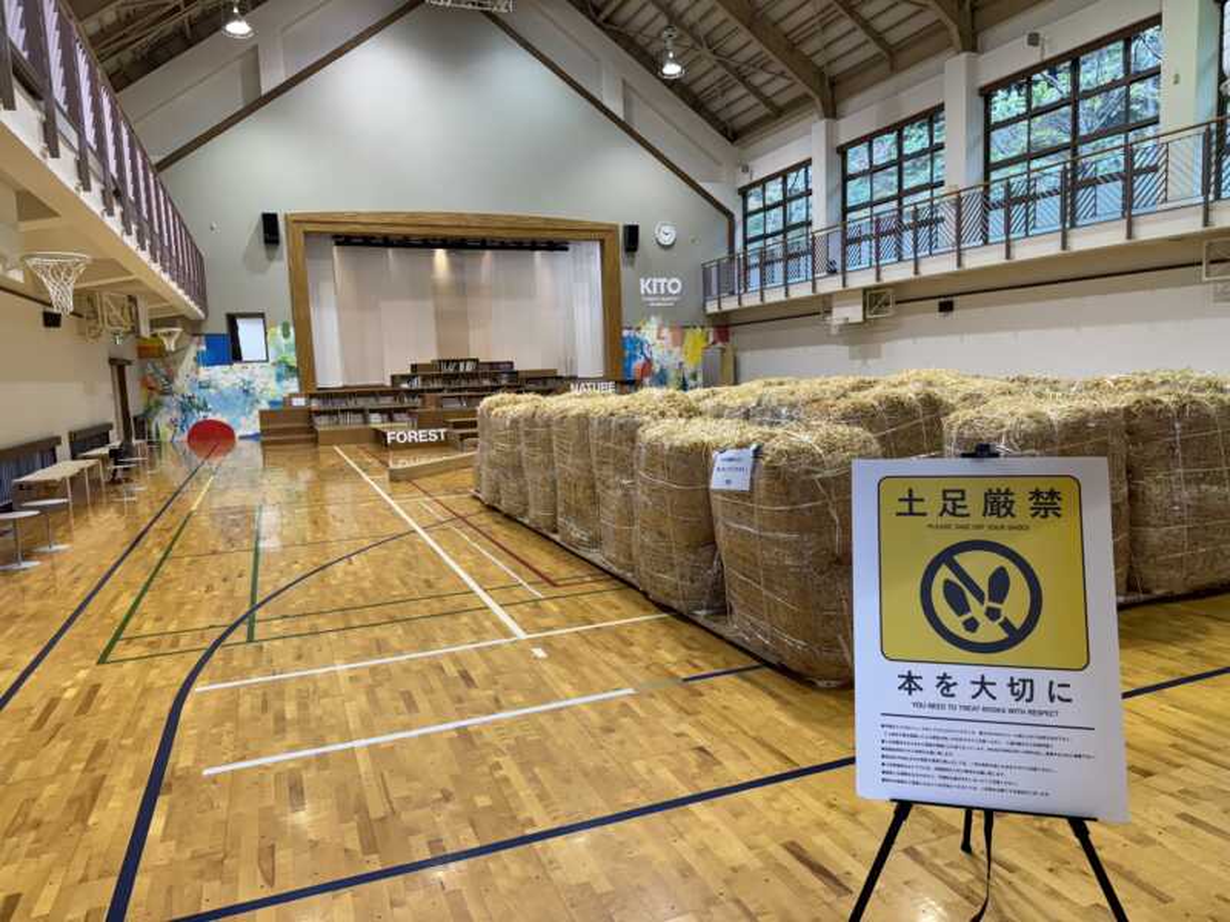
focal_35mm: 24
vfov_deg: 56.8
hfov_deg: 71.6
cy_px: 461
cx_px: 615
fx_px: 853
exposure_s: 1/120
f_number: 1.78
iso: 160
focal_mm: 6.76
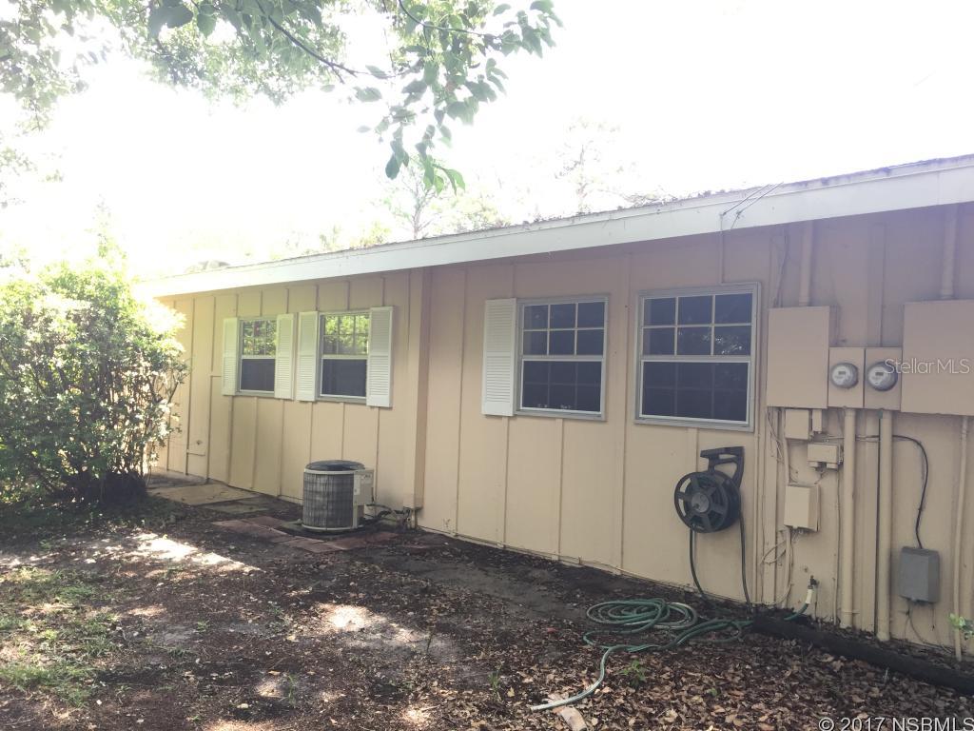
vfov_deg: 48.2
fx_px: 816
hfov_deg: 61.7
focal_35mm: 29
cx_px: 487
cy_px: 366
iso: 50
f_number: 2.2
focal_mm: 4.15
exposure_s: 1/120
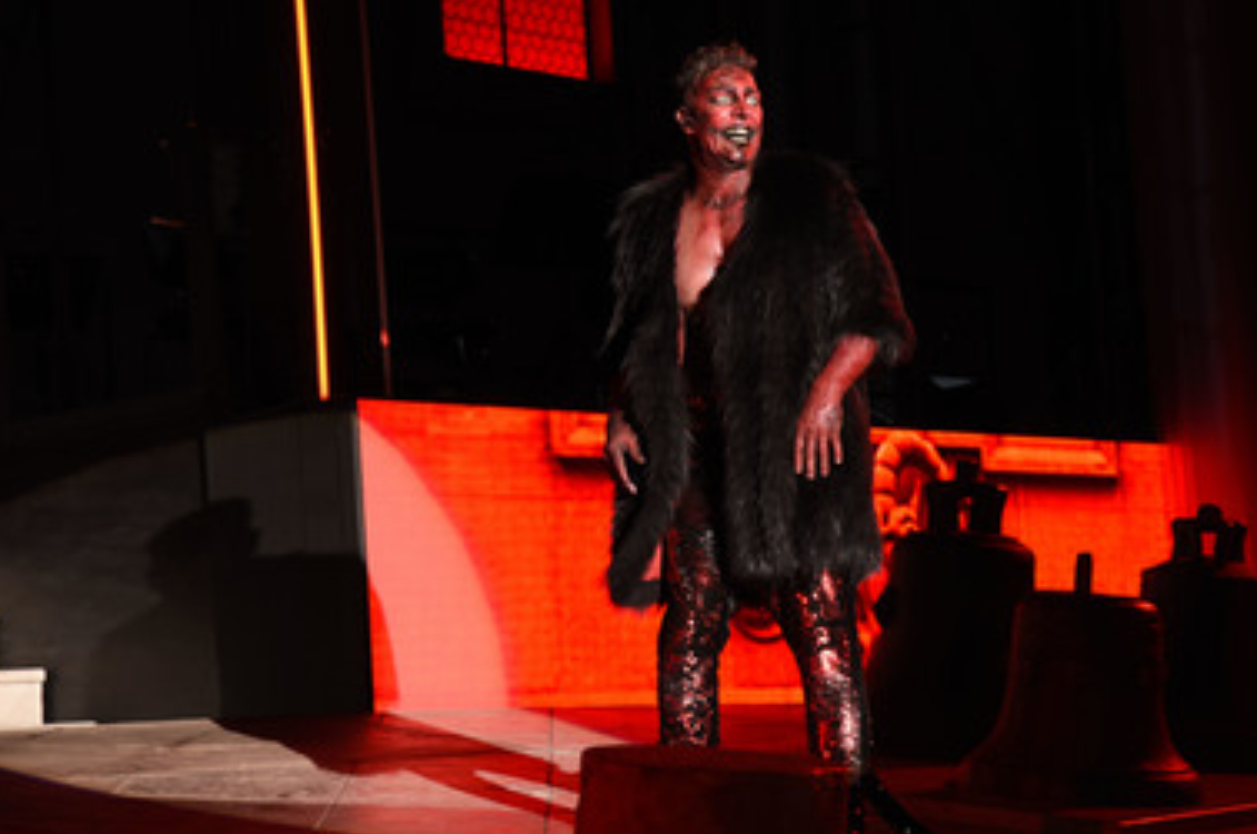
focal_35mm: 103
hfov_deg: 19.8
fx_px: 3590
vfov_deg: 13.2
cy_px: 440
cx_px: 735
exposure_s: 1/100
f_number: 6.3
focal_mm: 86
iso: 1600
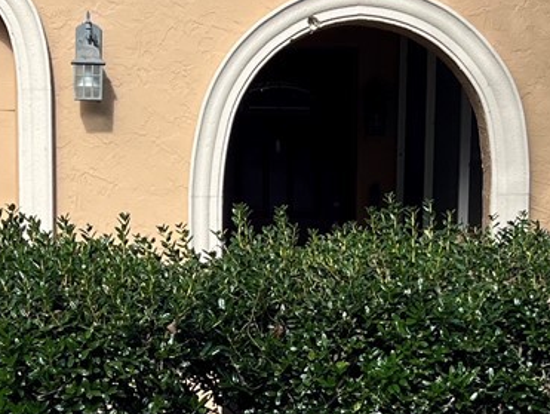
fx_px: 1781
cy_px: 398
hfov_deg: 17.5
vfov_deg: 13.1
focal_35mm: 112
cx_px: 215
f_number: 1.5
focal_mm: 5.7
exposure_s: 1/2123
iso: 50
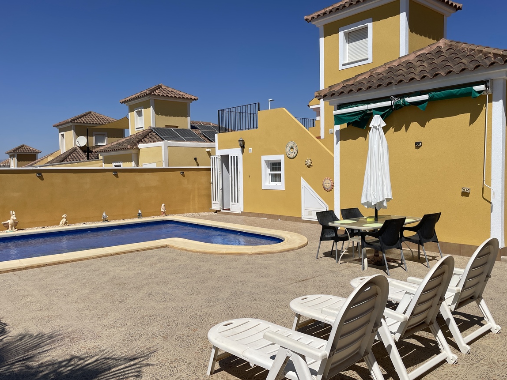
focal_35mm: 29
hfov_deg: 61.6
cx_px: 271
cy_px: 191
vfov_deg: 48.2
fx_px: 425
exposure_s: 1/9804
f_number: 1.6
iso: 32
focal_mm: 4.2
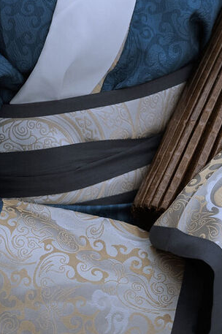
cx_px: 85
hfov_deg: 2.7
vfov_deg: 4.1
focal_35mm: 507
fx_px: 4697
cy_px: -100
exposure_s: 1/400
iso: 100
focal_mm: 147
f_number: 2.8
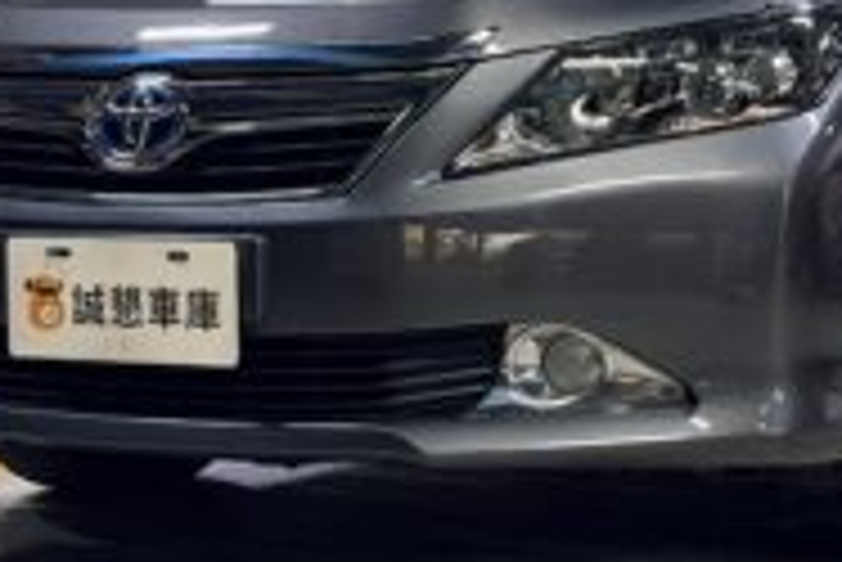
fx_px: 2996
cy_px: -99
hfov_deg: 15.9
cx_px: 621
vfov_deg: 10.6
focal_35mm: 128
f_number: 1.78
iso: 500
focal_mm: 6.76
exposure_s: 1/40
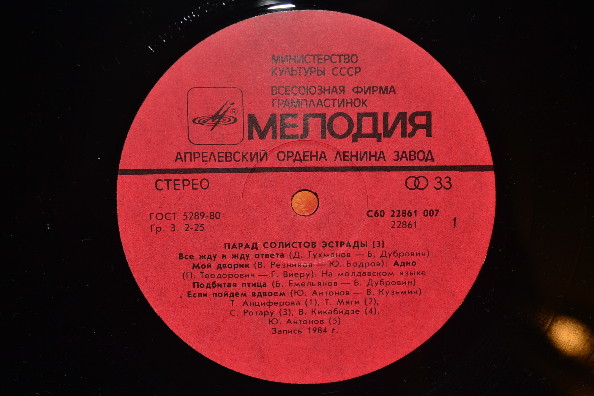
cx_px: 297
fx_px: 866
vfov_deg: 25.7
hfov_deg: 37.9
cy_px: 198
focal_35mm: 52
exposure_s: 1/60
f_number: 5
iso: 100
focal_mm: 35
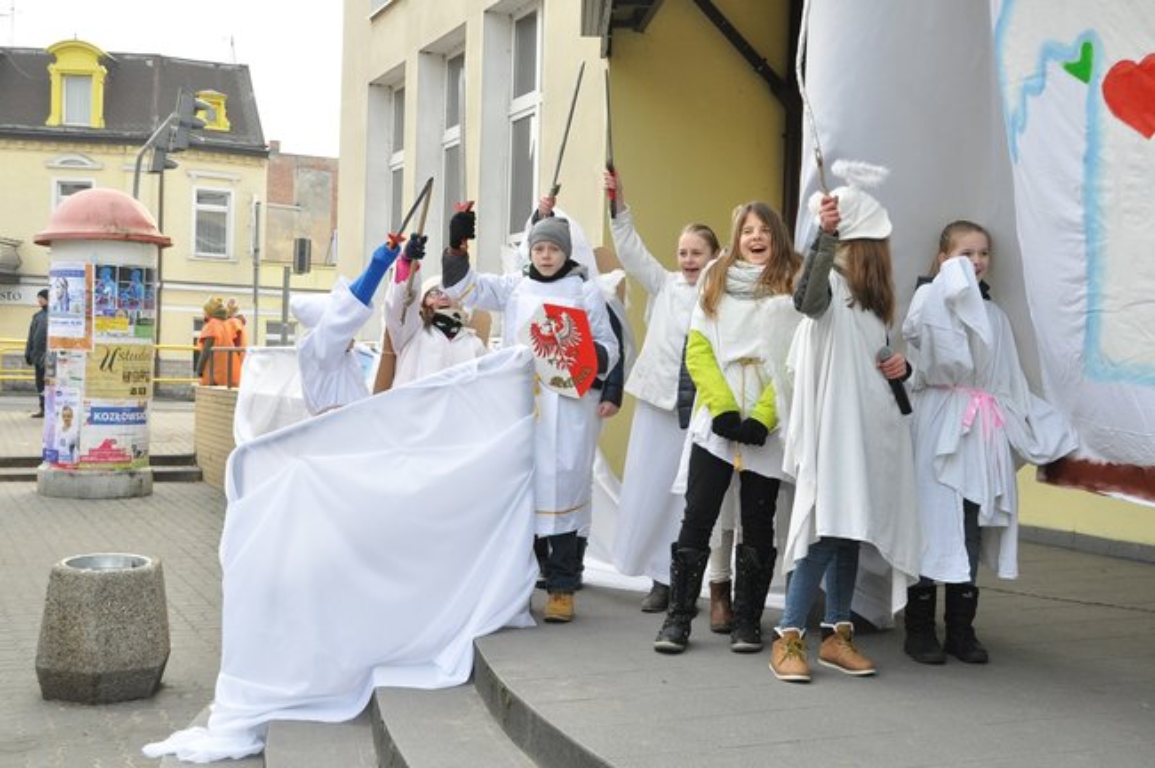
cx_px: 578
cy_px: 384
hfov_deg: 45.0
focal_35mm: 44
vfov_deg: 30.8
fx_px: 1394
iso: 1000
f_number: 8
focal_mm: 29
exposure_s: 1/250
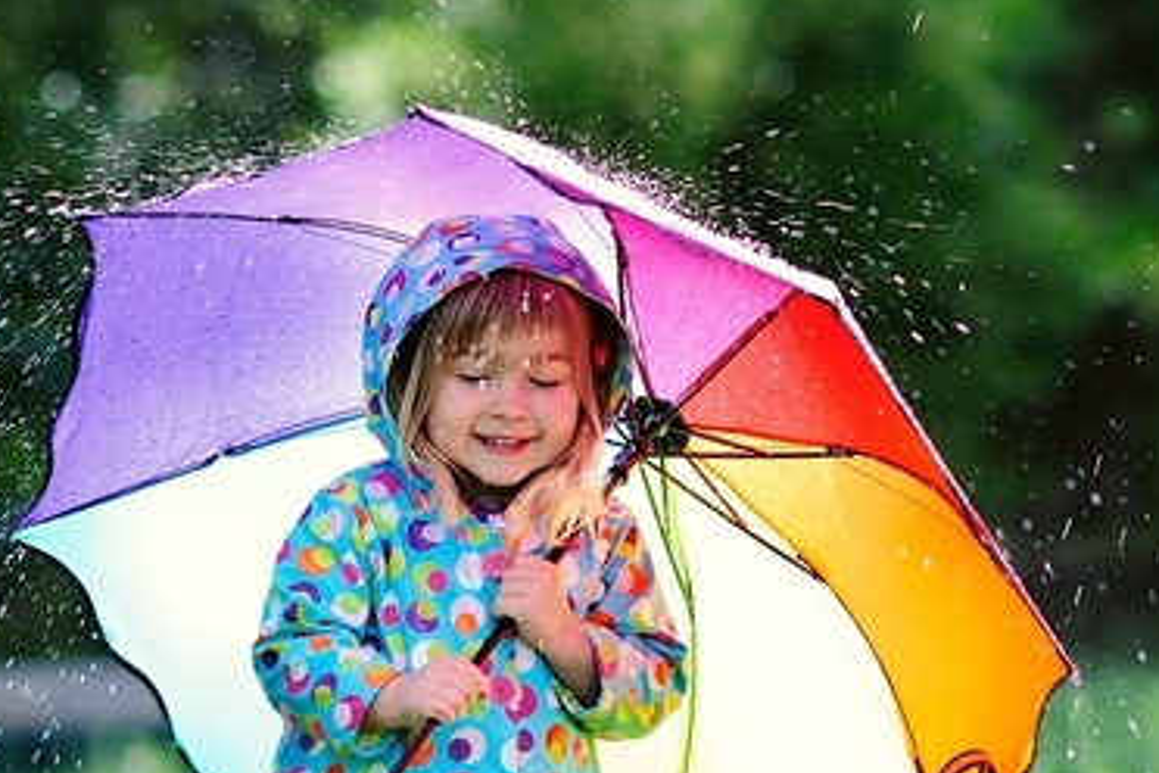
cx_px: 505
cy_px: 720
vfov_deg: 4.7
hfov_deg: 7.1
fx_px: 9336
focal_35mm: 290
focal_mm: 135
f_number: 3.2
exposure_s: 1/320
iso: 200
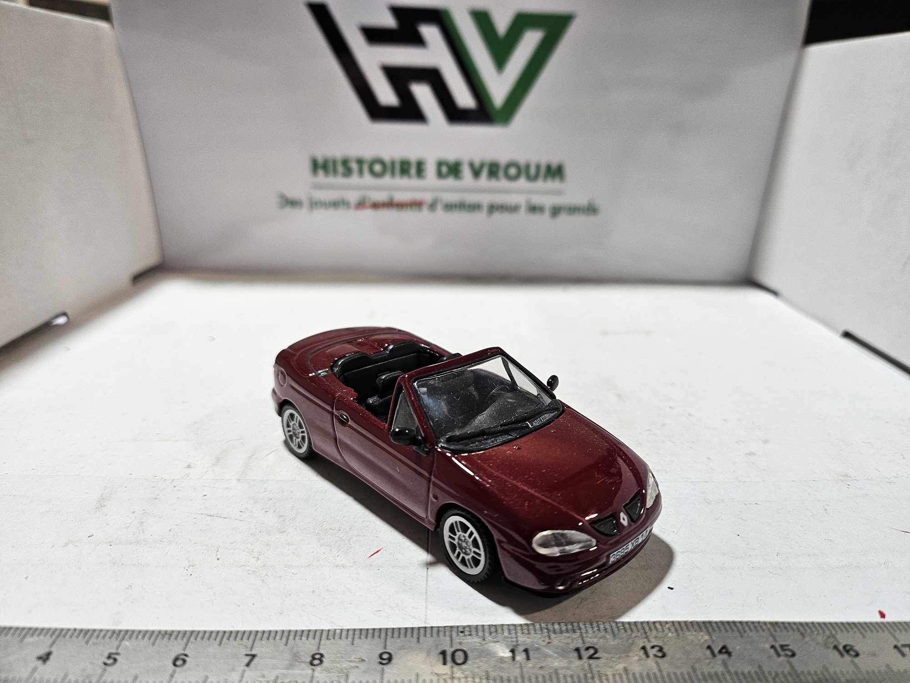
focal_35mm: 24
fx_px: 631
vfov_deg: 56.8
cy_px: 342
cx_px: 455
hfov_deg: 71.6
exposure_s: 1/100
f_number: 1.8
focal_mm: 5
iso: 100
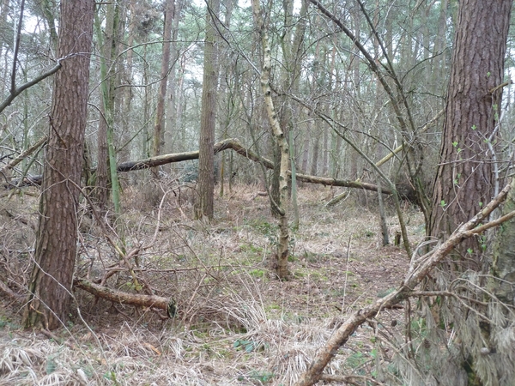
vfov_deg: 34.3
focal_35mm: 42
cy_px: 193
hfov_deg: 44.8
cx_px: 258
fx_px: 625
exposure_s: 1/30
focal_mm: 6.9
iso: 160
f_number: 3.7
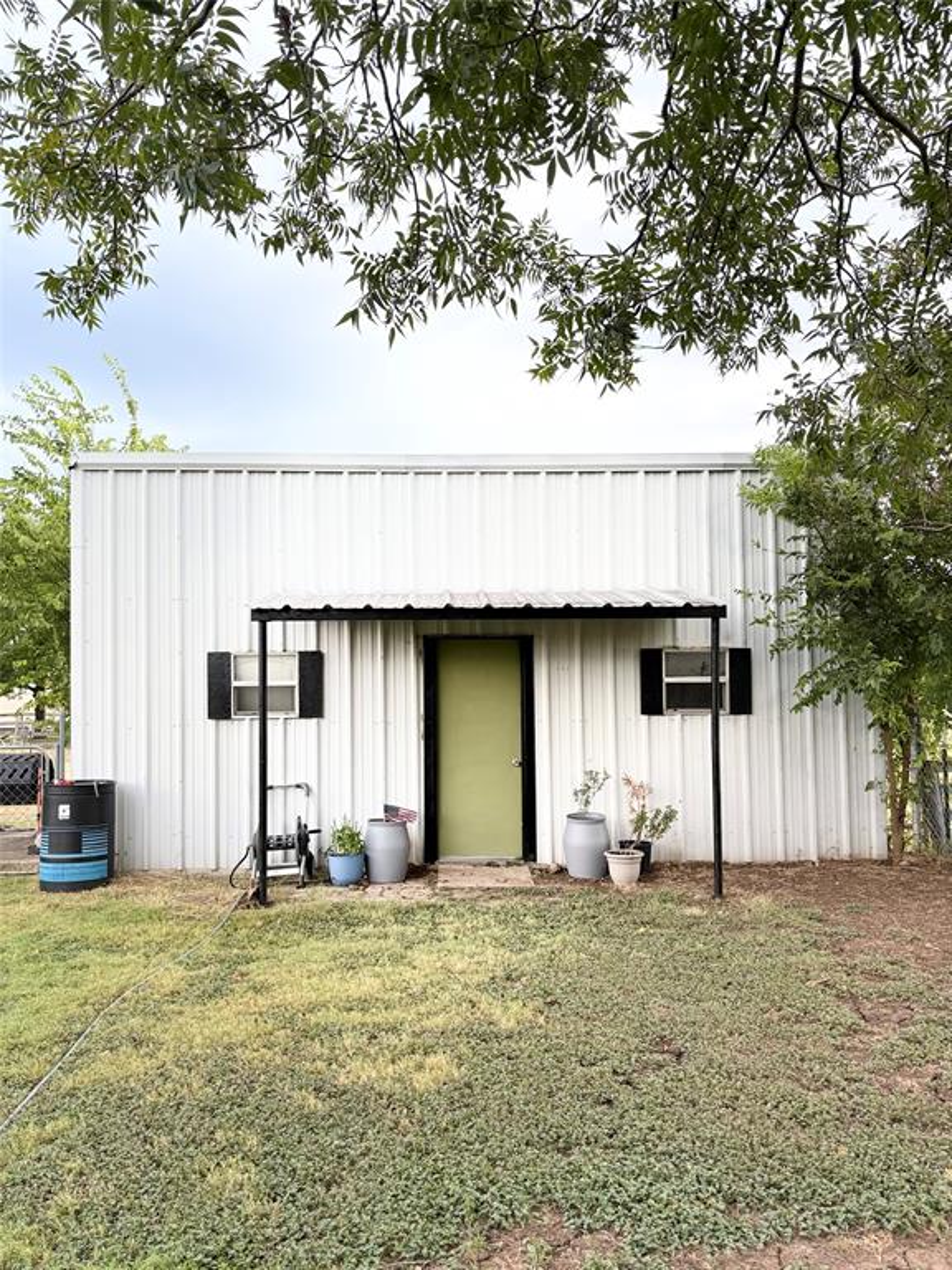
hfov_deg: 53.1
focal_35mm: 26
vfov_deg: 67.3
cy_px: 635
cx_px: 476
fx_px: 953
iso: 100
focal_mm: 5.96
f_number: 1.6
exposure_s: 1/229
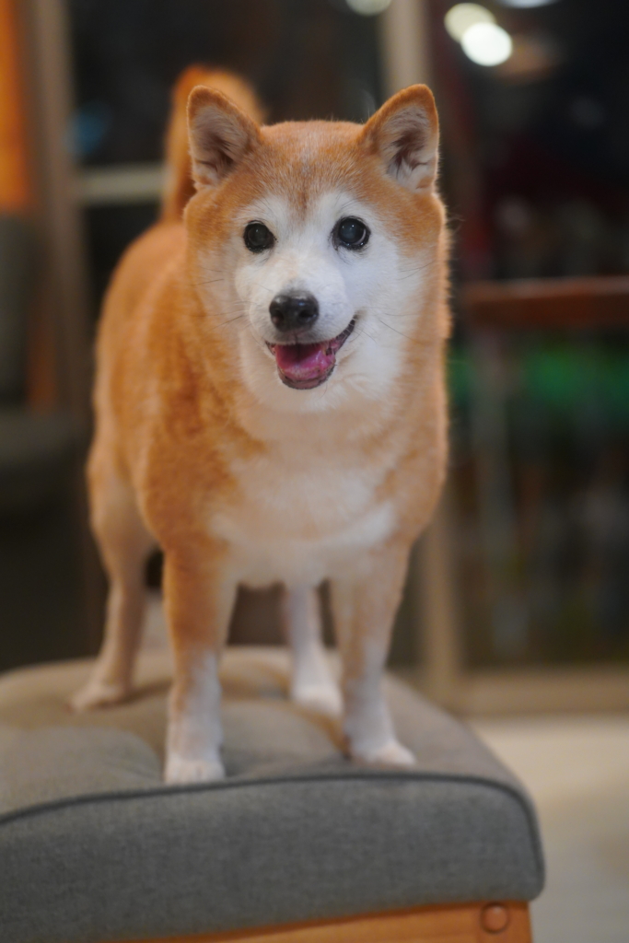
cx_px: 314
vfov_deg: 24.5
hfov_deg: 16.5
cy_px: 472
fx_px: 2174
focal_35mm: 83
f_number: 2.8
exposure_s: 1/100
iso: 4000
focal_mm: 83
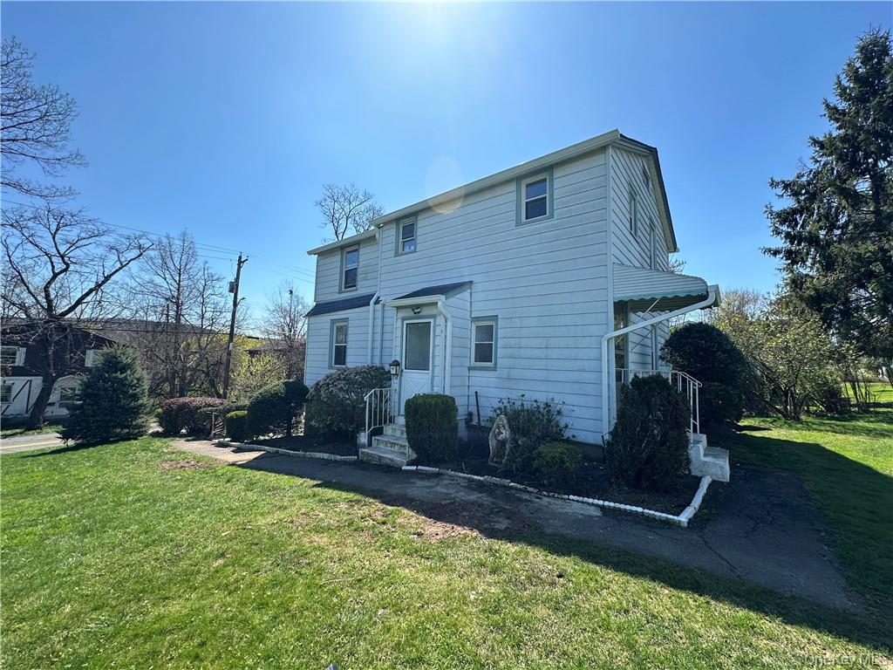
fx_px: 361
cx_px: 446
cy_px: 335
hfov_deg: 102.1
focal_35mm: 14
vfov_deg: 85.7
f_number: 2.2
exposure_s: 1/917
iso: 40
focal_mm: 2.22
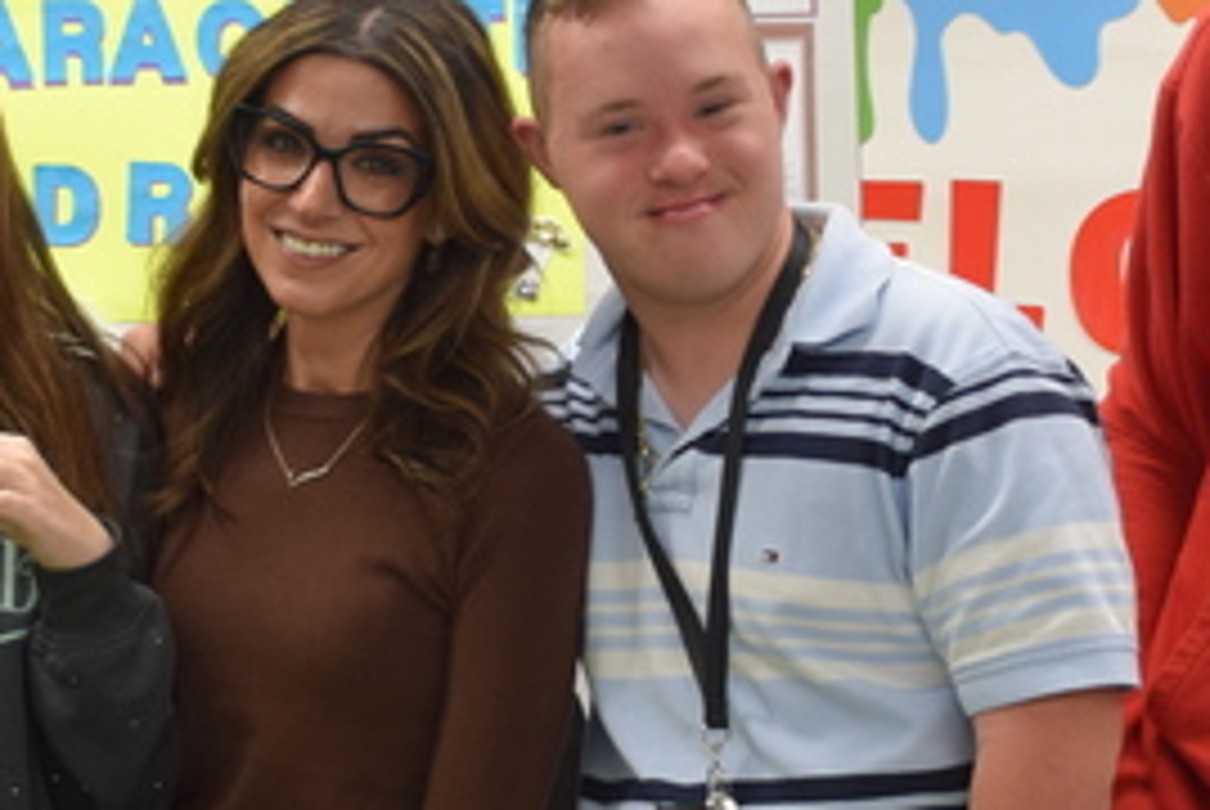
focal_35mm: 154
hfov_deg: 13.3
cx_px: 459
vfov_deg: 8.9
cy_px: 461
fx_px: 5178
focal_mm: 27
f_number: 4
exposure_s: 1/60
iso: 640
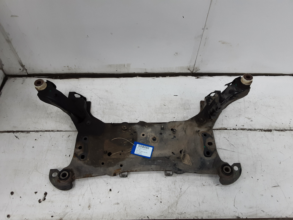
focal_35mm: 27
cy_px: 110
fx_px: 229
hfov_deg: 65.3
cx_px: 146
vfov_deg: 51.4
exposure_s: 1/50
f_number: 1.9
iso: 50
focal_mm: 2.91
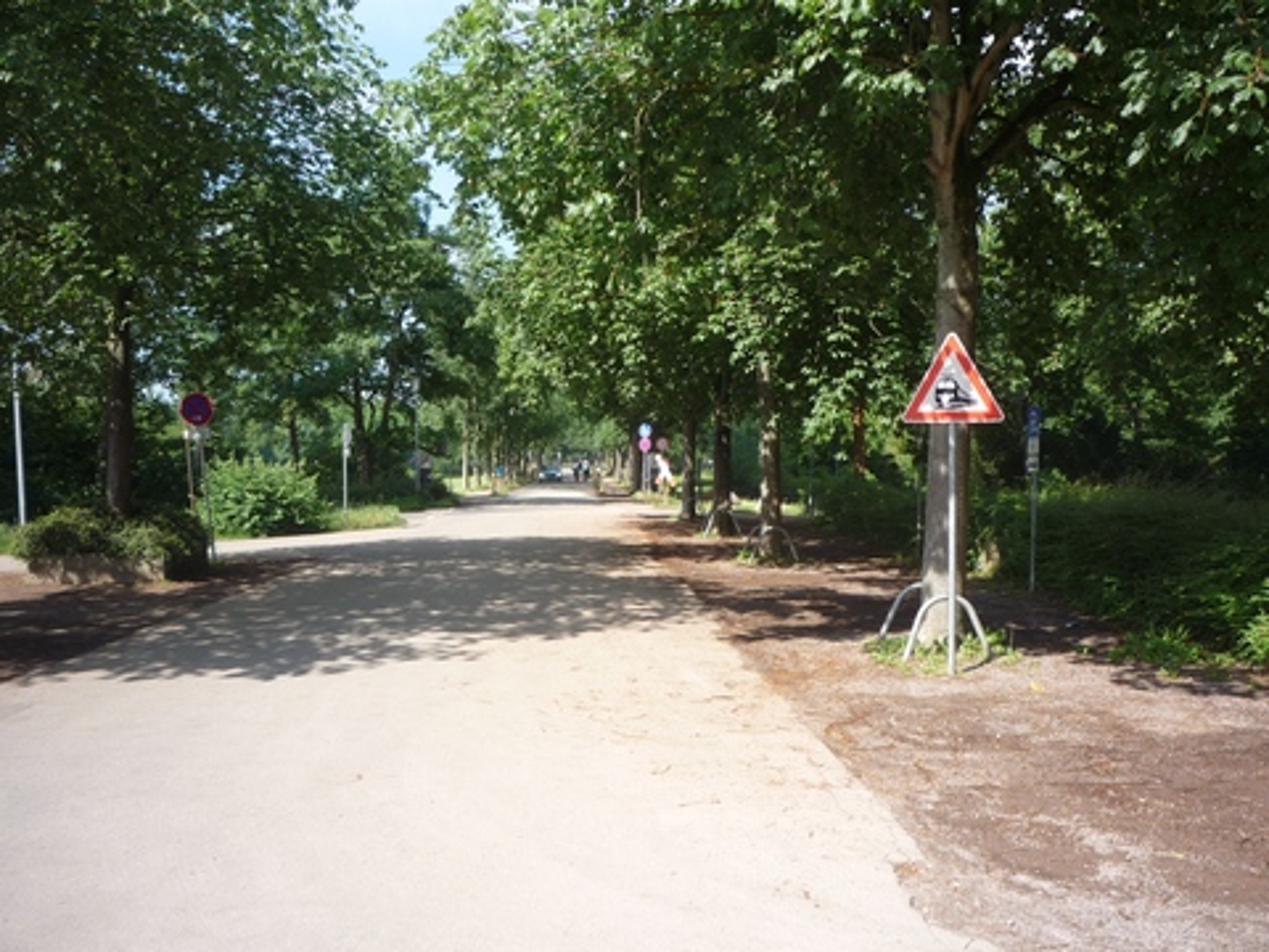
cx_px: 634
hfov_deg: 56.8
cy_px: 476
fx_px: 1173
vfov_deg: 44.2
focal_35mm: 32
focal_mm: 5.2
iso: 100
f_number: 4
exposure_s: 1/250
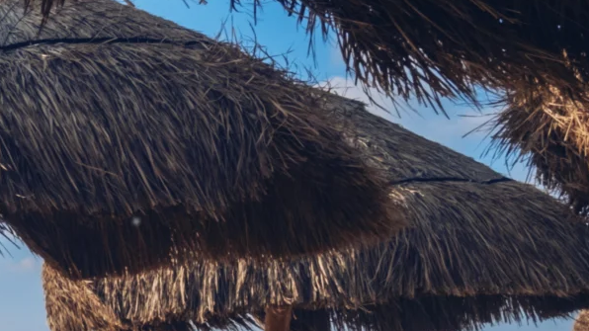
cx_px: -649
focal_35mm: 81
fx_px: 1265
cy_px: 437
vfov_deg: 14.3
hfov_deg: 17.2
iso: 320
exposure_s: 1/500
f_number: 11
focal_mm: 12
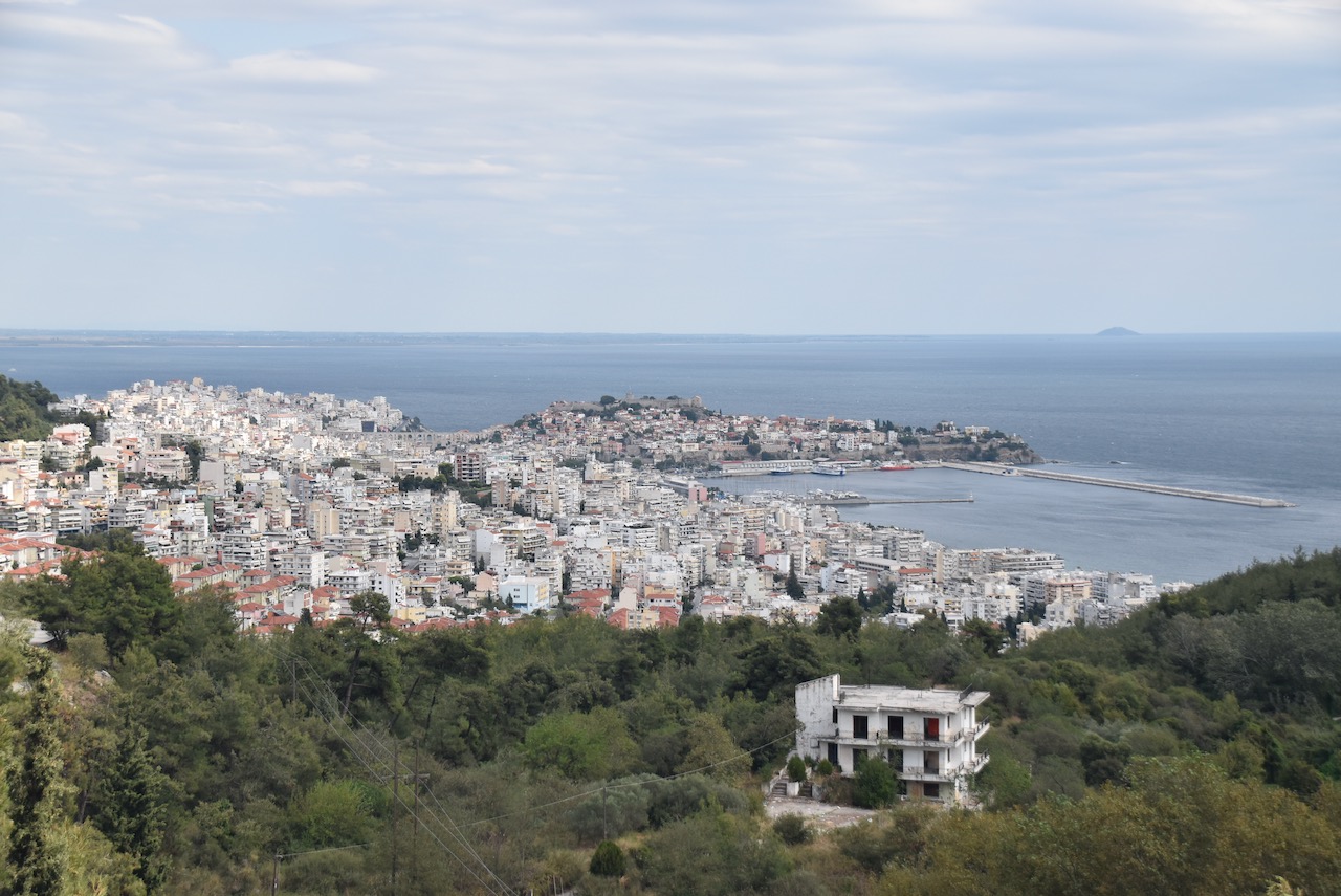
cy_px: 448
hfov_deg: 30.5
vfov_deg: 20.6
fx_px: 2460
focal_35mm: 66
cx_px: 670
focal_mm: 44
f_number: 8
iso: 280
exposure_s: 1/250
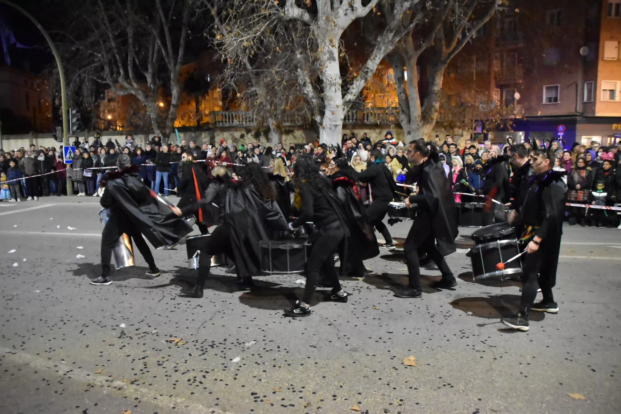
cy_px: 207
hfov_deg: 67.4
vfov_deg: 47.9
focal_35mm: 27
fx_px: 466
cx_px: 310
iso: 11400
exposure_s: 1/60
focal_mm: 18
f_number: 3.5
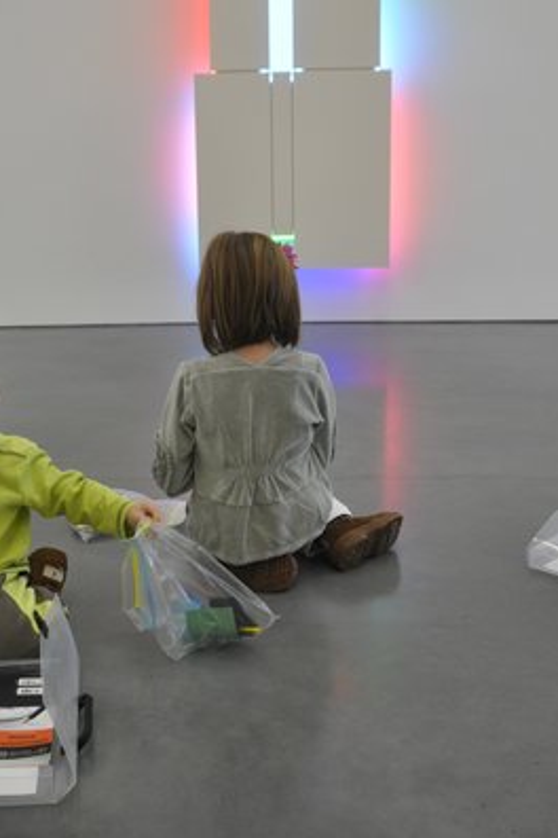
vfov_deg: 47.4
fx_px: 953
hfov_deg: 32.4
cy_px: 421
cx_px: 194
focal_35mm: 41
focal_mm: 18
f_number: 4
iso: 800
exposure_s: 1/60
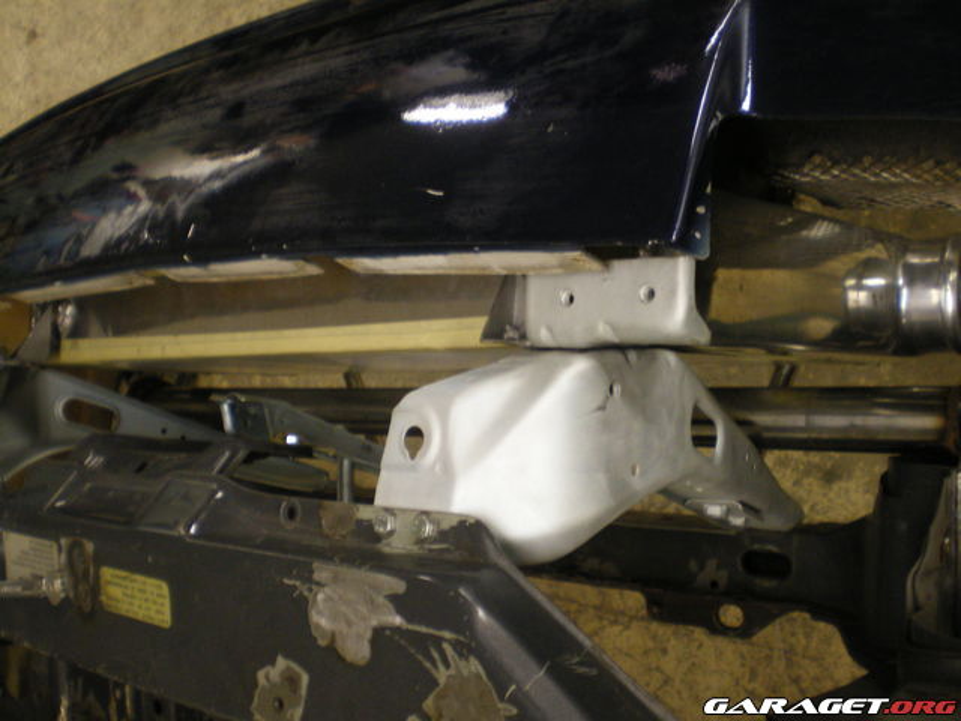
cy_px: 360
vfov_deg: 37.7
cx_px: 480
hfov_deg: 49.0
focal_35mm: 38
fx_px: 1055
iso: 250
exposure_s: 1/30
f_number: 3.1
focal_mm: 6.3
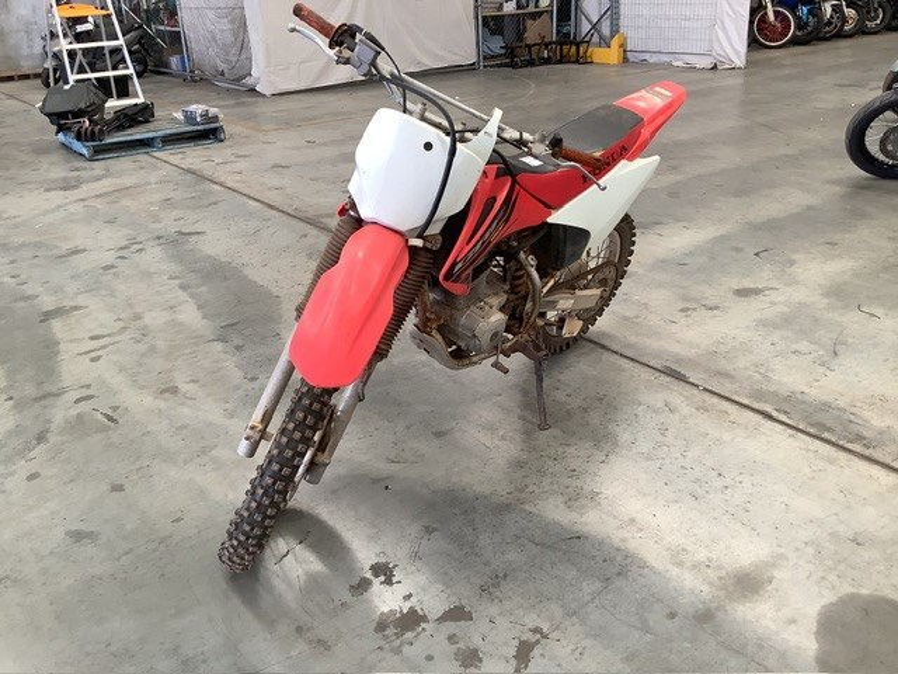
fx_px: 804
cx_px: 449
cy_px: 337
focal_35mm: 31
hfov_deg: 58.4
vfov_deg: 45.4
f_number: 2.4
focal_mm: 3.3
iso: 80
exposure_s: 1/50
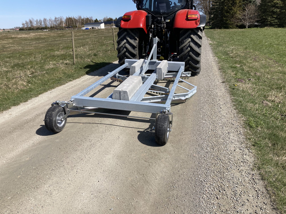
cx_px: 143
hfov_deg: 63.4
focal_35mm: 28
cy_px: 107
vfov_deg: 49.7
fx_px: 231
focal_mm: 3.99
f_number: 1.8
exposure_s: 1/2024
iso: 20
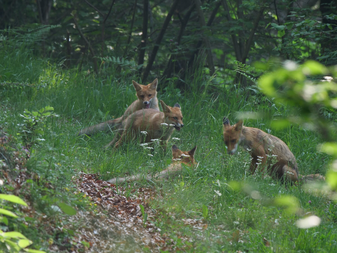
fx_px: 7788
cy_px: 126
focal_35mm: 800
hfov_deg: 2.5
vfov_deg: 1.9
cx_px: 168
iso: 800
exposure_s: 1/80
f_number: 8
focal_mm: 400
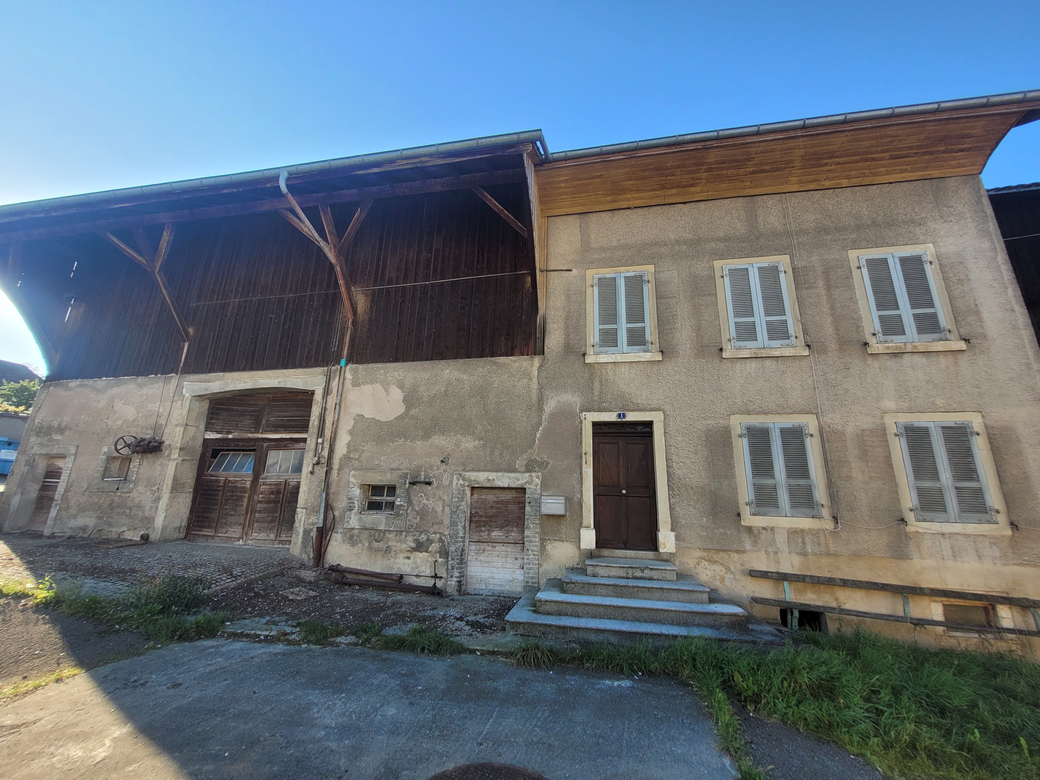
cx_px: 520
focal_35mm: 13
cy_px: 390
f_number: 2.2
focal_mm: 1.74
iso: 40
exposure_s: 1/432
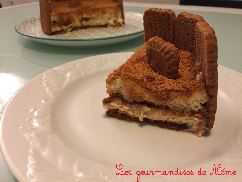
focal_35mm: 29
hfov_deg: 61.7
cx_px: 121
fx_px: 203
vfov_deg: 48.2
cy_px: 91
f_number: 2.2
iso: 250
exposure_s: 1/33
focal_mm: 4.15
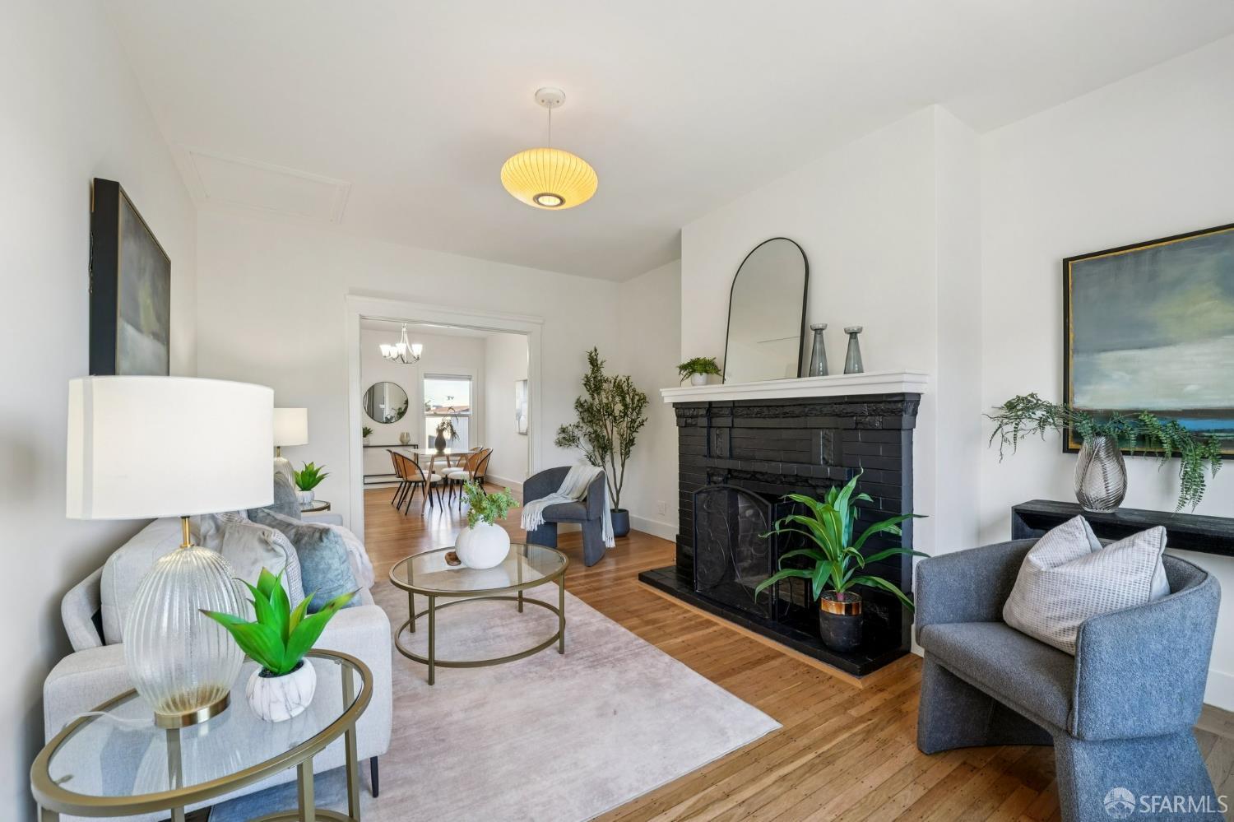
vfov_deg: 81.2
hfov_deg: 104.3
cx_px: 617
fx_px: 480
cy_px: 411
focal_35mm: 14
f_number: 8
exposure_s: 1/25
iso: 800
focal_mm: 14
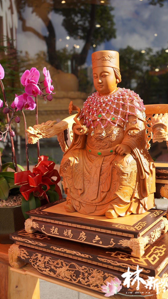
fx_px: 293
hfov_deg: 32.0
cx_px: 87
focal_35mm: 37
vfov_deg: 54.0
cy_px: 151
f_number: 4.5
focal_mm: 35
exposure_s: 1/400
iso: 100
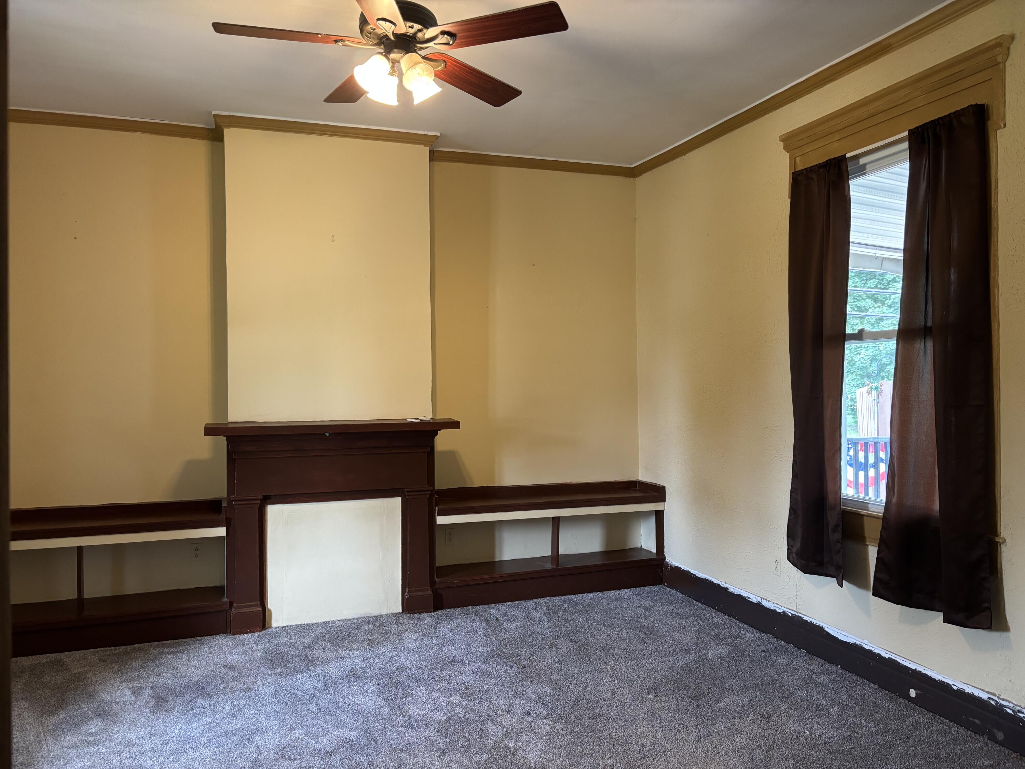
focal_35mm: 26
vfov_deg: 53.1
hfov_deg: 67.3
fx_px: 770
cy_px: 384
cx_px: 512
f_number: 1.6
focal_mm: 5.96
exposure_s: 1/60
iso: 320
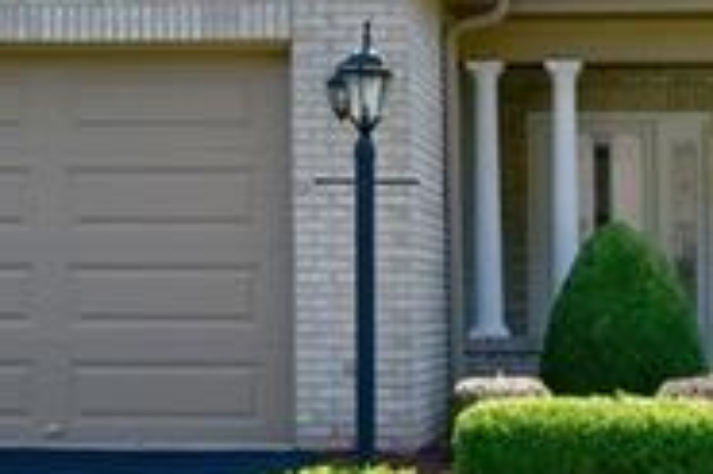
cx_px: 513
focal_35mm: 97
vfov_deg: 14.1
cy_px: 210
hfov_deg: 20.9
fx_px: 1923
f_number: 10
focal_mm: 15
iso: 200
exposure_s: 1/320
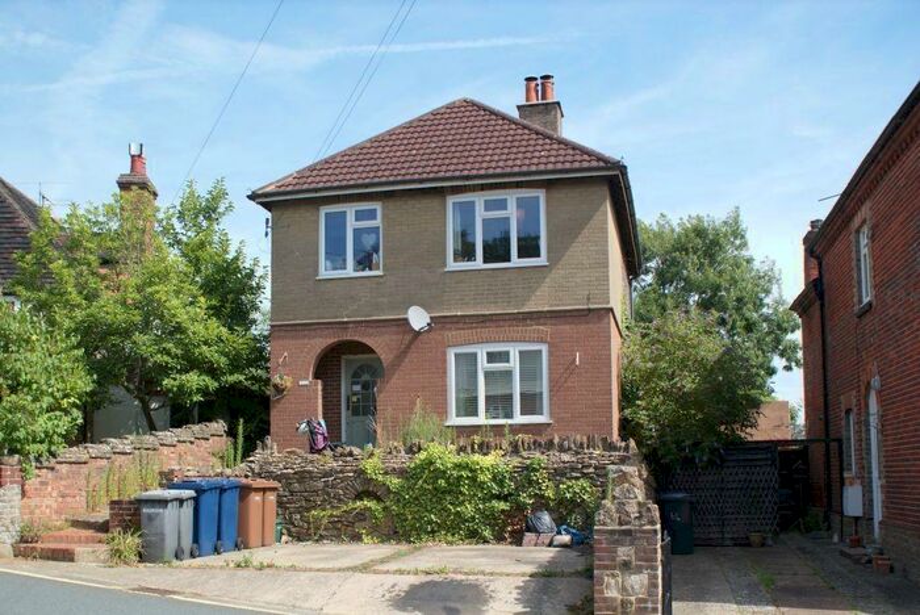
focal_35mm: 39
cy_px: 308
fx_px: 997
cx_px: 460
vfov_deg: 34.3
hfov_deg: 49.5
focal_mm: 26
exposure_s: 1/320
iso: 100
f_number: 5.6
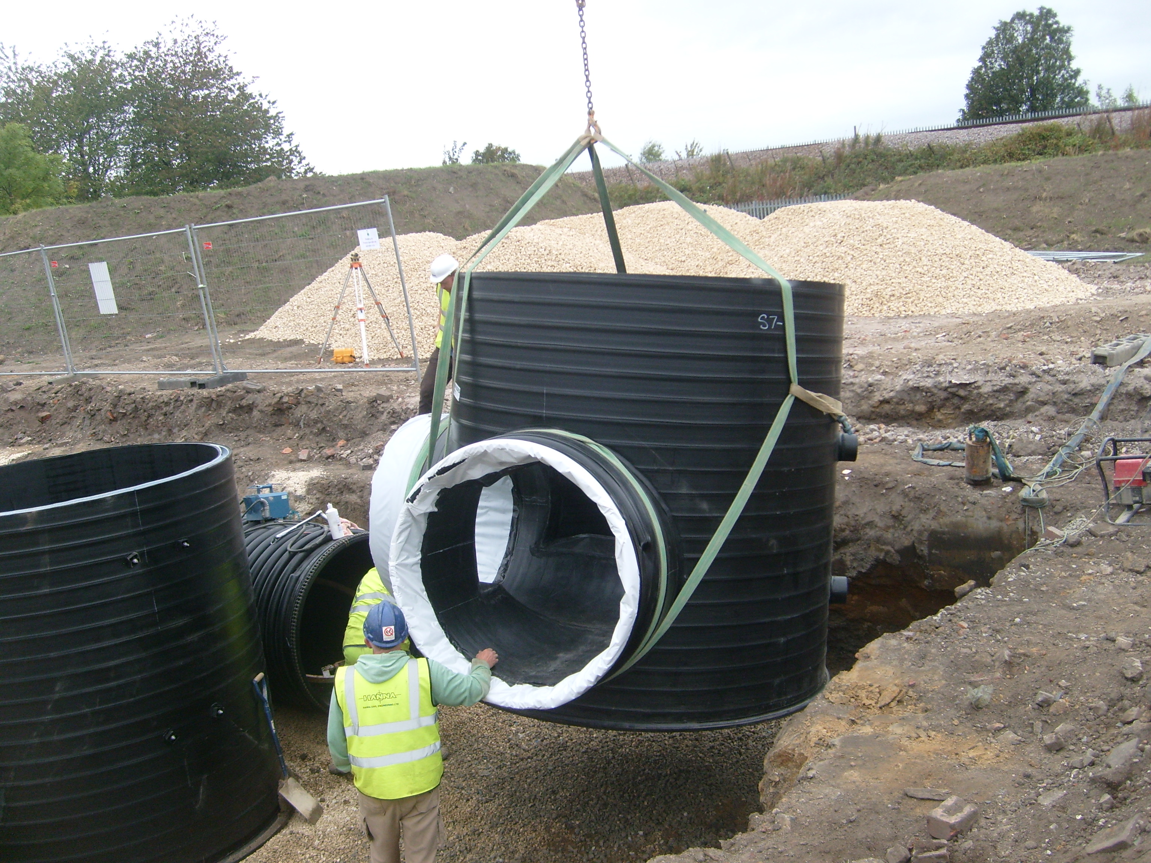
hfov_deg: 52.6
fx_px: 1164
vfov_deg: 40.7
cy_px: 432
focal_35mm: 35
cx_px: 576
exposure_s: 1/250
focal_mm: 5.8
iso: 80
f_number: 2.8
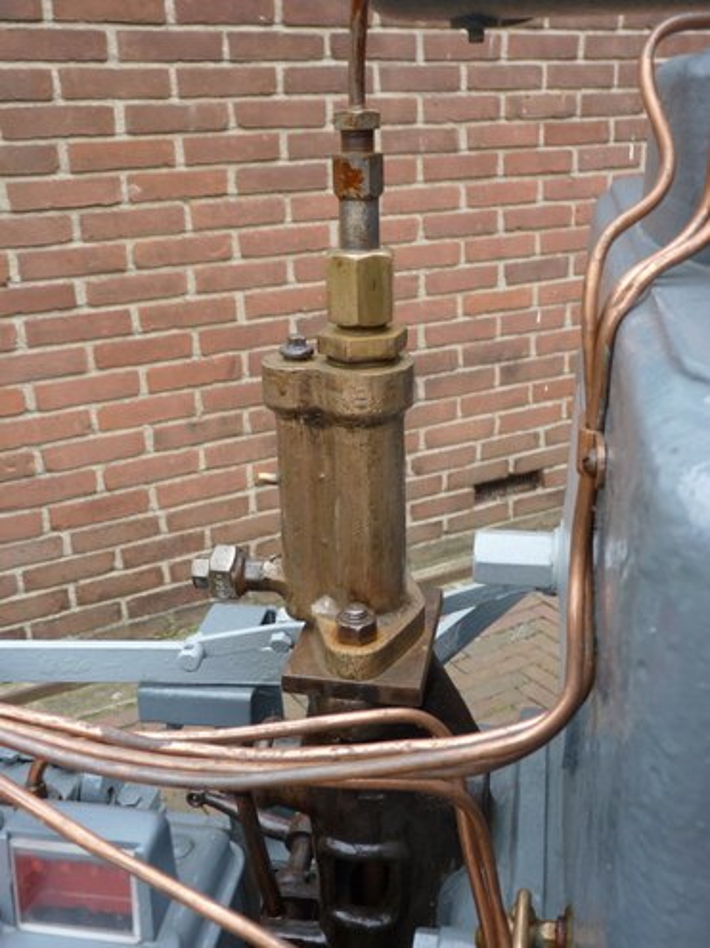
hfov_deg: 38.7
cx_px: 355
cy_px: 474
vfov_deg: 50.1
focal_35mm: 37
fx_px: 1012
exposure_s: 1/50
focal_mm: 6.6
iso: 80
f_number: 3
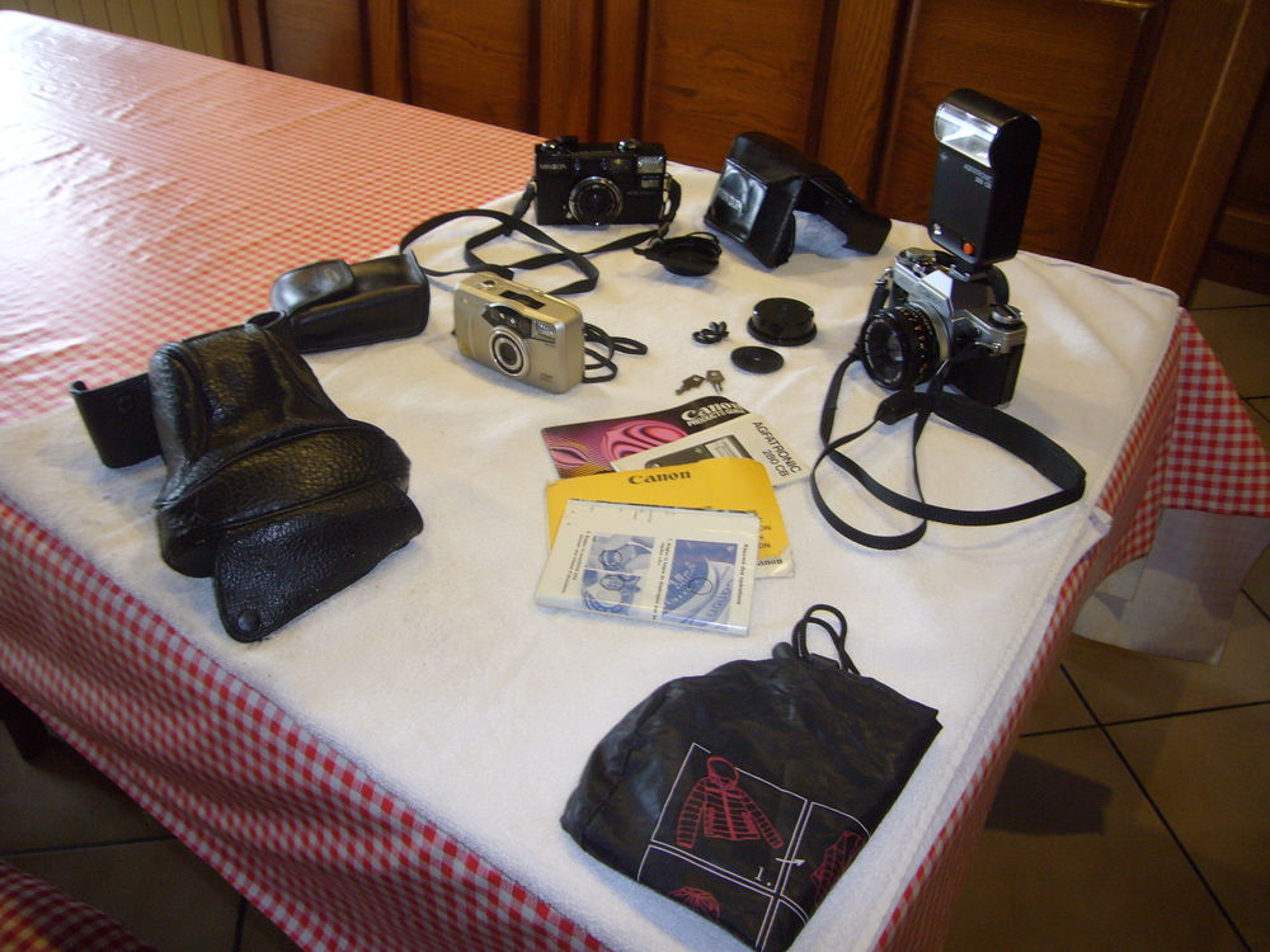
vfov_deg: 49.7
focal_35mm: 28
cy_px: 476
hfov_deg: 63.4
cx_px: 635
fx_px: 1027
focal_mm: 4.6
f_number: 2.8
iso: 100
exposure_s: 1/8
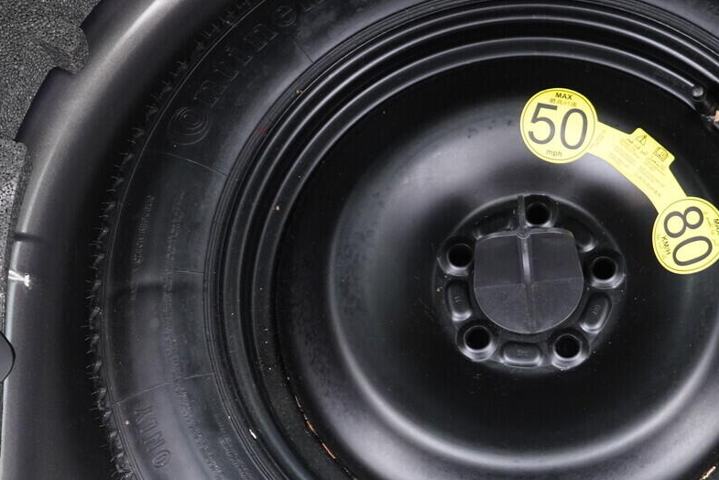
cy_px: 320
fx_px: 1319
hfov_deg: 30.0
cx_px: 539
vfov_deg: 20.6
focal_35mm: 66
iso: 800
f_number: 2.8
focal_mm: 24
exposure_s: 1/40
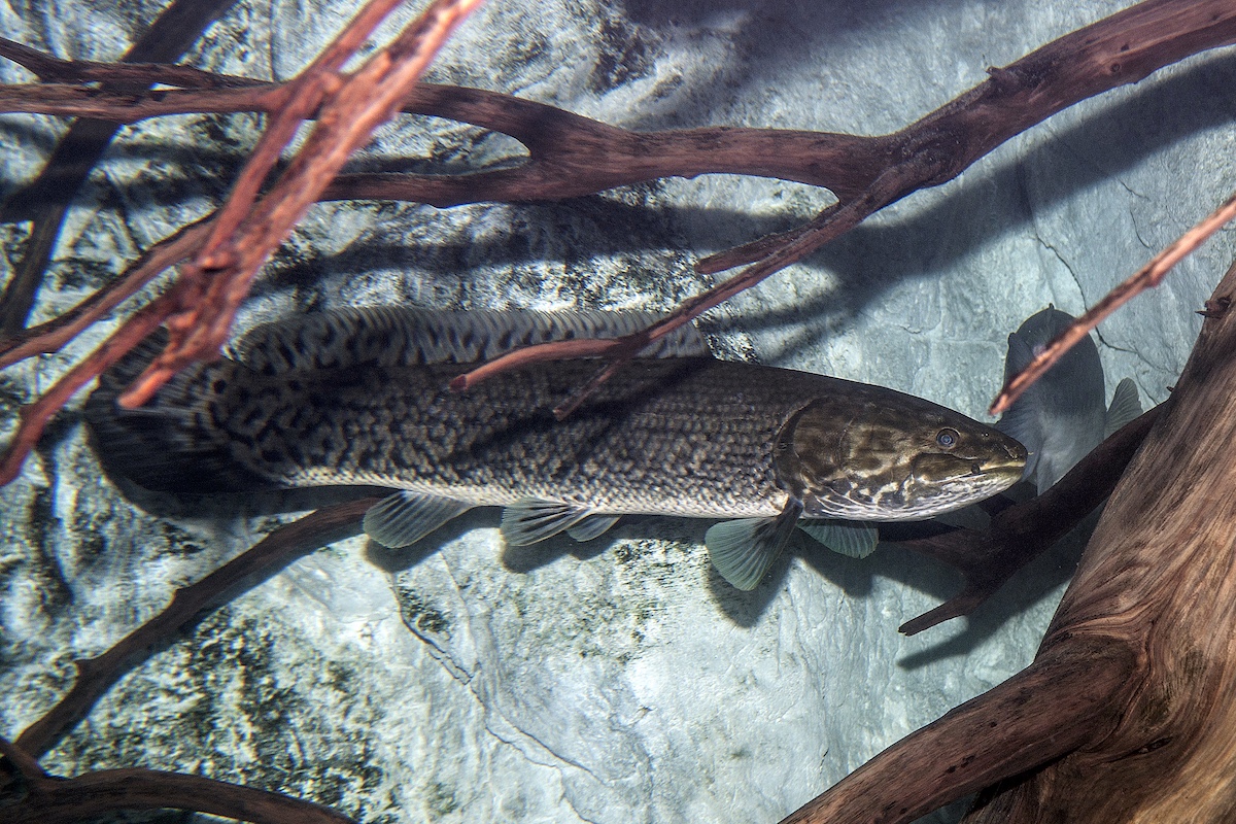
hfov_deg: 26.0
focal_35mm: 78
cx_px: 618
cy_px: 412
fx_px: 2678
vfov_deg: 17.5
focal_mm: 52
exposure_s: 1/60
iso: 200
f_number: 8
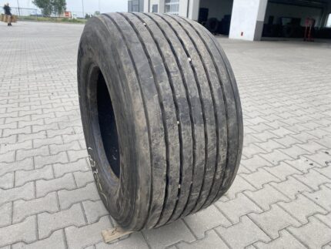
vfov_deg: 53.1
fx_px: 249
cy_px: 124
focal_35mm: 26
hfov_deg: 67.3
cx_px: 166
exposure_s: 1/852
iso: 32
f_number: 1.8
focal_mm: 4.25
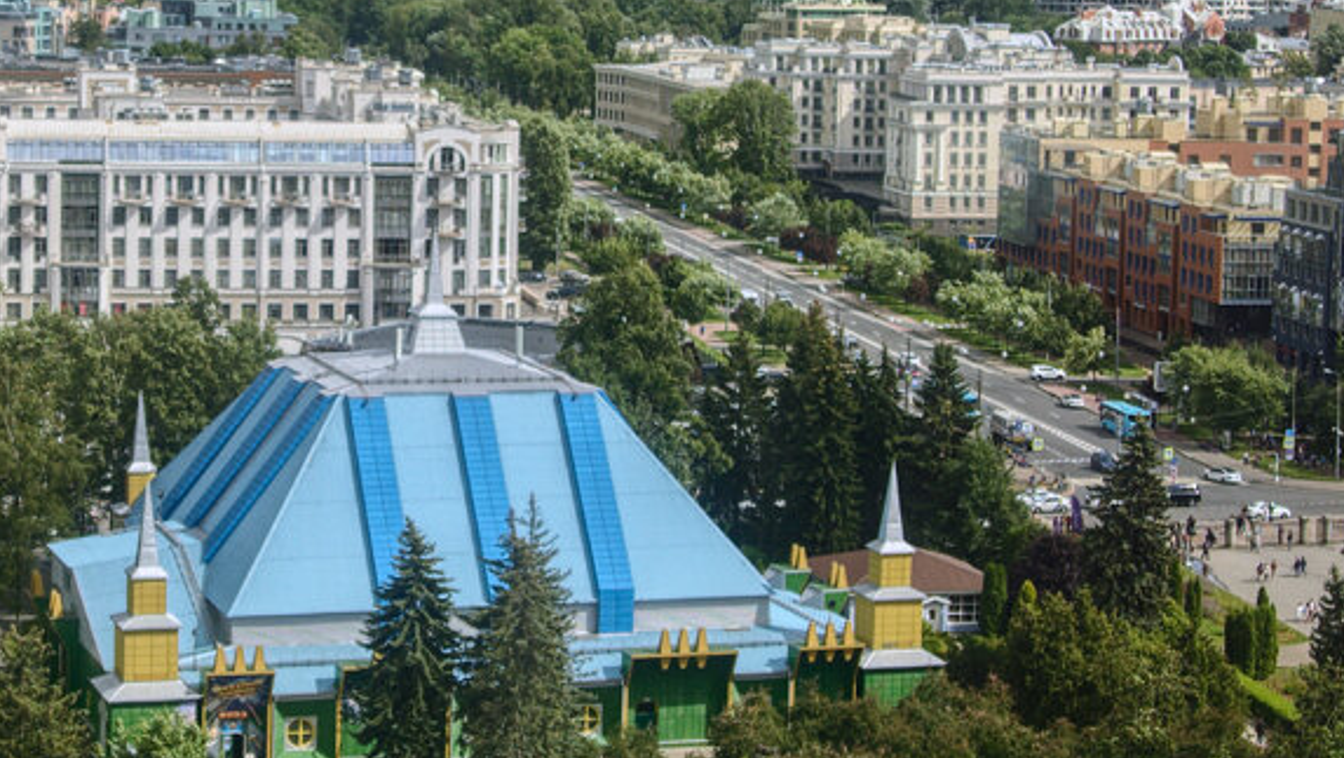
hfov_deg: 22.9
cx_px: 349
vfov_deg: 13.1
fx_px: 3280
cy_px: 160
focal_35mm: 92
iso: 200
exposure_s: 1/1500
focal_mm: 28
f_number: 2.8
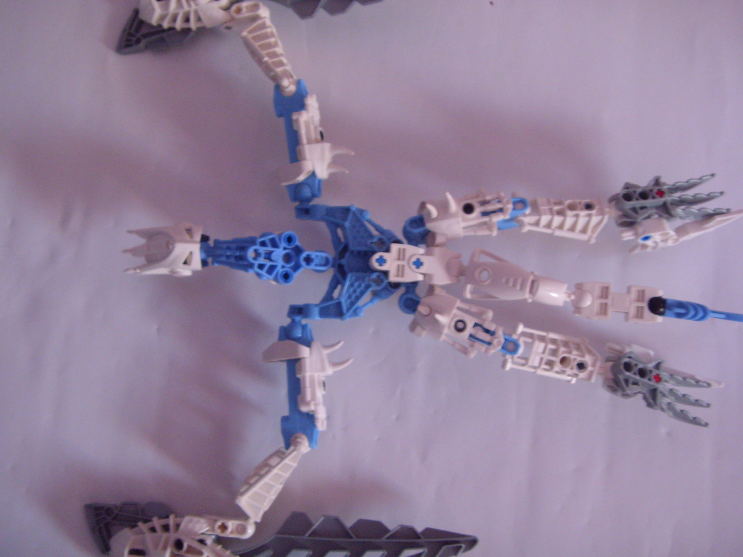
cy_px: 269
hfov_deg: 52.6
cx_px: 373
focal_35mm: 35
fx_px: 751
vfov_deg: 40.7
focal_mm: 6.3
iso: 300
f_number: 3.5
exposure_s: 1/15
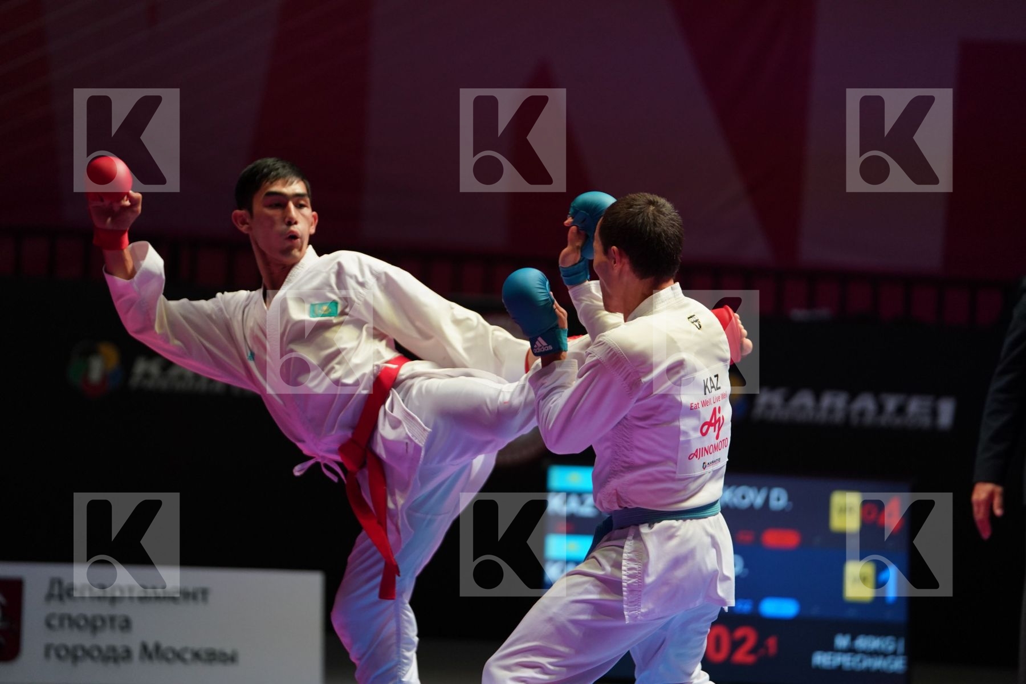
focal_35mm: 186
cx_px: 513
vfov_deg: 7.4
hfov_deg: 11.1
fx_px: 5301
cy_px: 342
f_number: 2.8
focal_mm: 186
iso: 2000
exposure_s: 1/1000
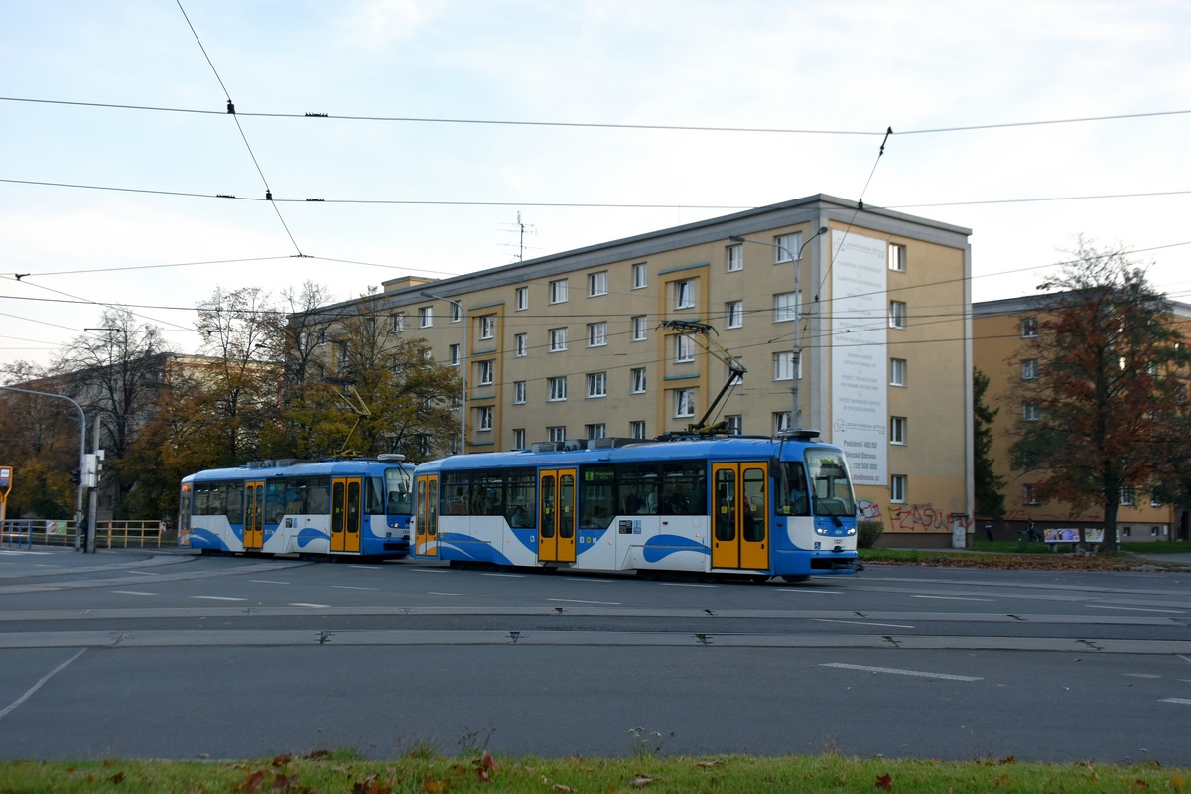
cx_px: 596
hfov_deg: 49.6
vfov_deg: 34.2
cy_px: 397
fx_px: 1290
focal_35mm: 39
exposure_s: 1/160
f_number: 6.3
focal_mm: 26
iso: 500
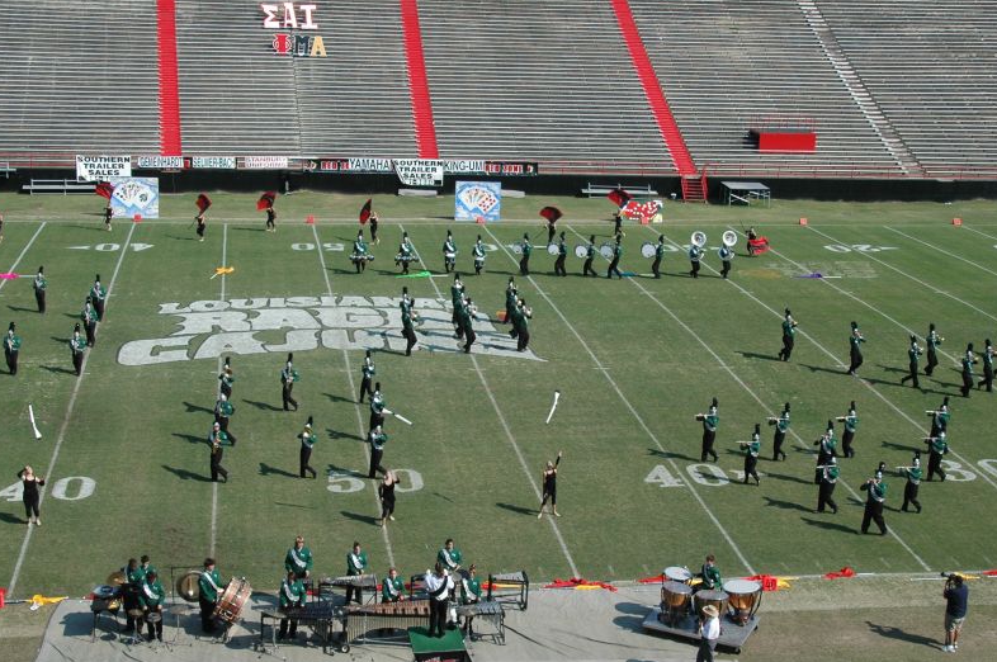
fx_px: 1567
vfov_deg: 23.9
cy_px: 346
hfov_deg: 35.3
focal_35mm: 57
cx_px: 496
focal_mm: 29
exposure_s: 1/320
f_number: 9
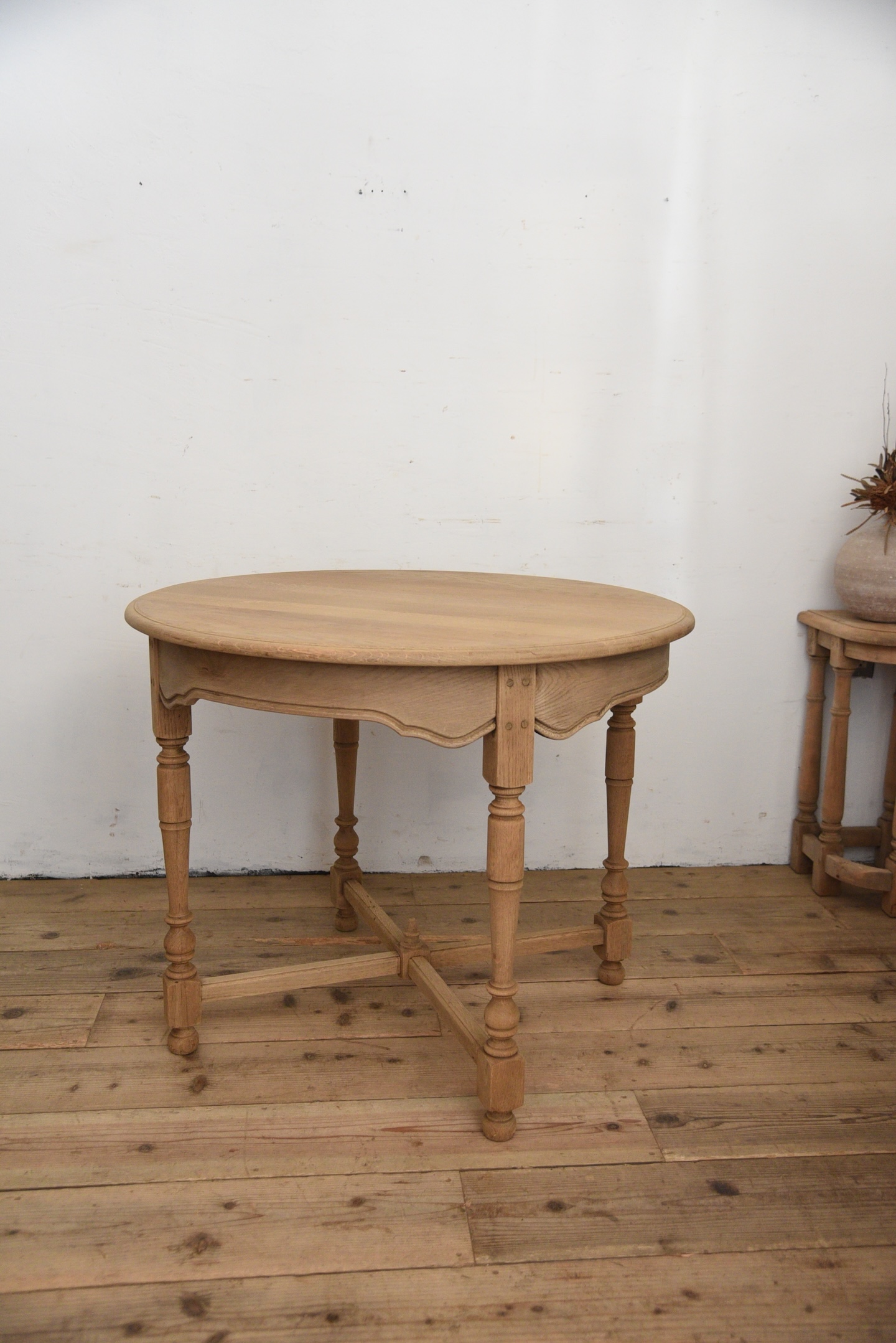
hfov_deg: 41.2
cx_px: 448
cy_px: 672
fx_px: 1193
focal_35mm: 32
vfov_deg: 58.7
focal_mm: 32
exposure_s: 1/30
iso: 2800
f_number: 4
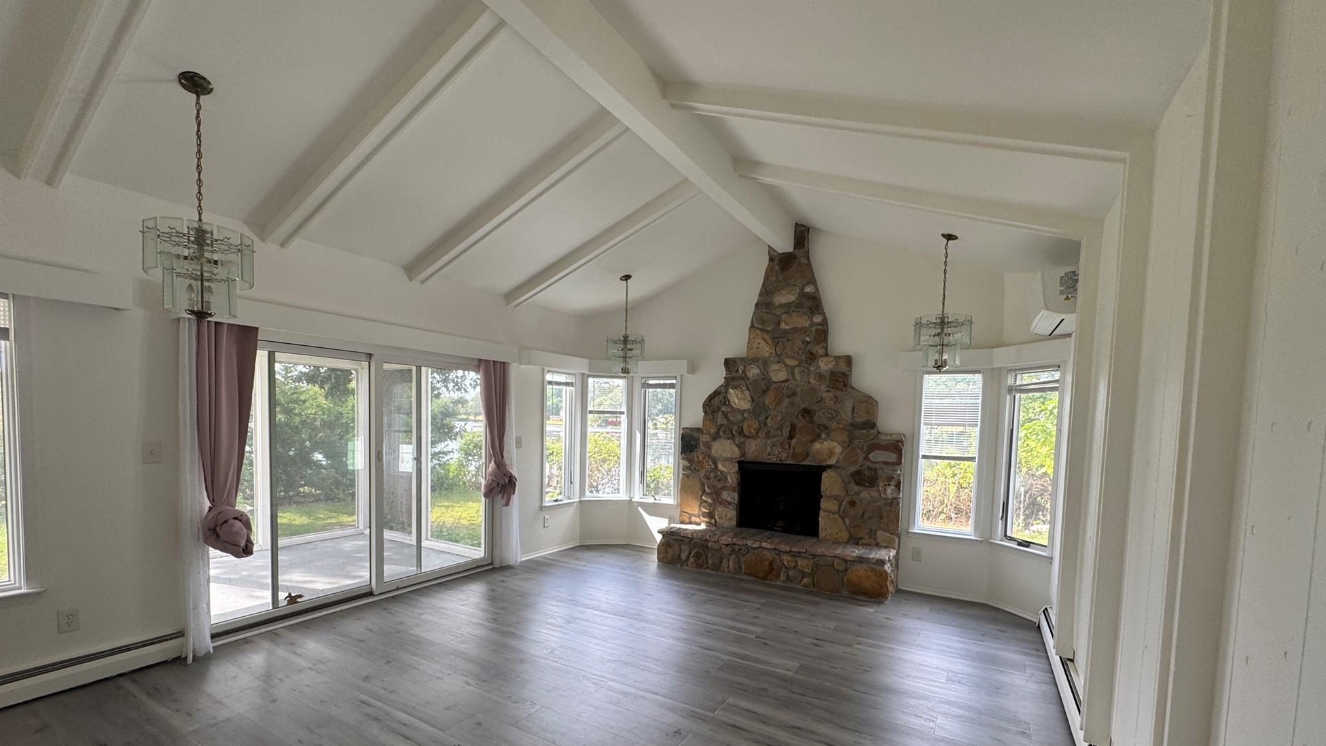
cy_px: 450
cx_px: 658
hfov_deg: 99.4
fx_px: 563
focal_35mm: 16
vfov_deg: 66.4
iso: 40
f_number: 2.2
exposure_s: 1/99
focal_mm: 2.22
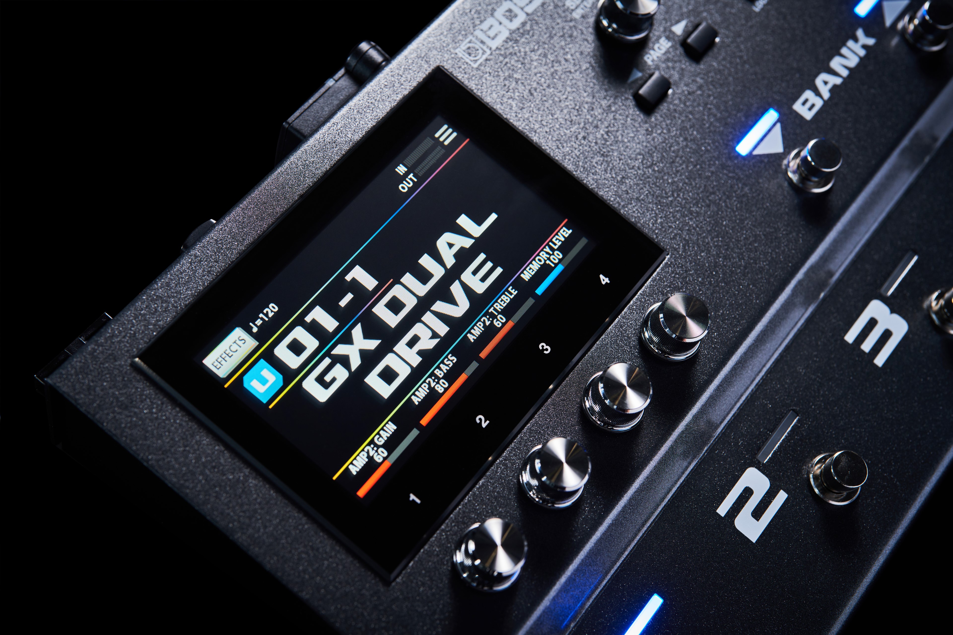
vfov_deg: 27.0
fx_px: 1324
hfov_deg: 39.6
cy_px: 318
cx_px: 476
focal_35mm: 50
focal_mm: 50
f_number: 6.3
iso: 200
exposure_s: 1/10
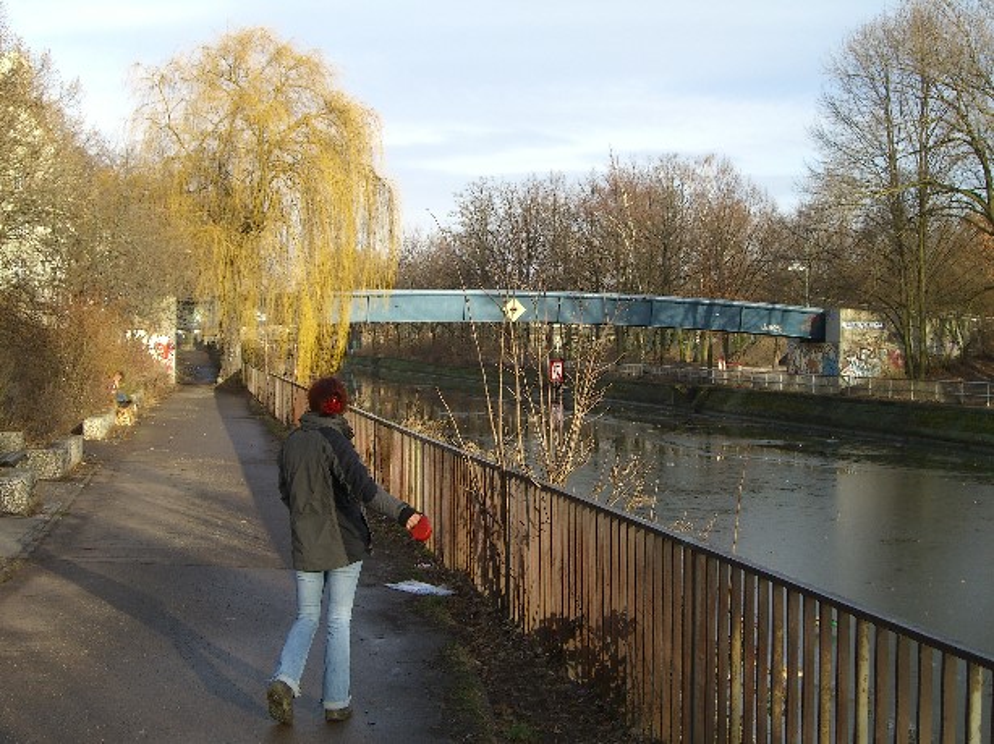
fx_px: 1636
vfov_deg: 25.6
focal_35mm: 57
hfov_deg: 33.8
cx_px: 497
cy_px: 372
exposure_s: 1/160
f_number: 5
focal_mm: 11.8
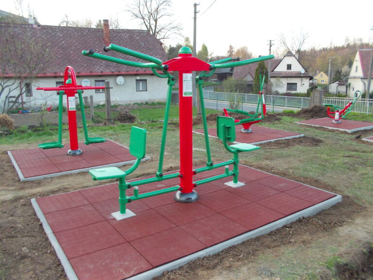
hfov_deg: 61.7
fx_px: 312
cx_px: 186
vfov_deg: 48.2
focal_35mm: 29
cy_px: 140
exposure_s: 1/25
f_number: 3.3
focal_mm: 4.1
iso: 125
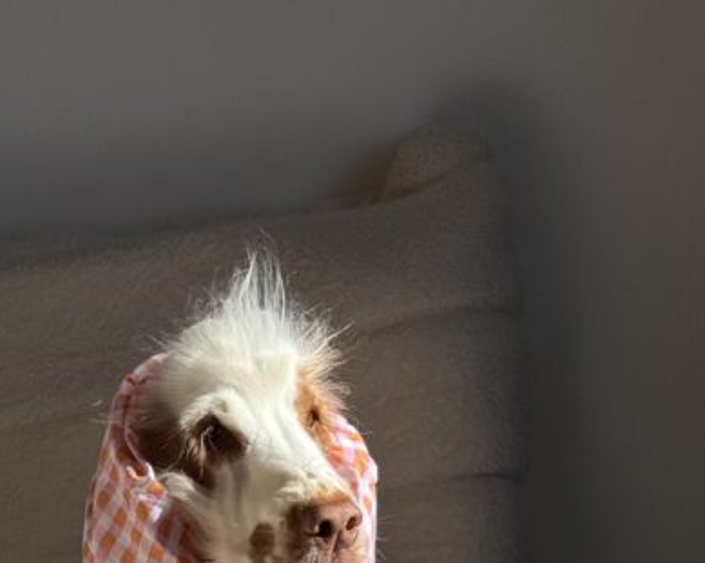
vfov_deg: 11.0
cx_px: -27
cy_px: 864
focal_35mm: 135
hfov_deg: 14.0
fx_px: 2816
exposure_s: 1/5208
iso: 64
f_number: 1.78
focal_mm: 6.76
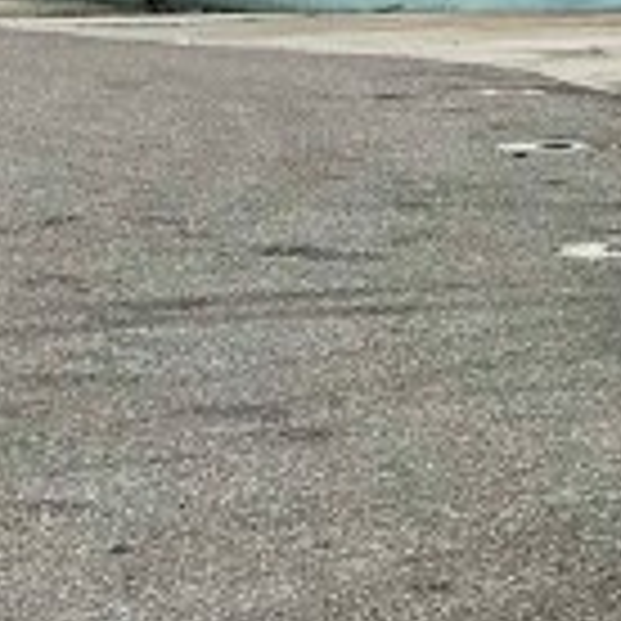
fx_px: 3187
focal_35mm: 157
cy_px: -374
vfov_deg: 10.6
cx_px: 1791
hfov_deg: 9.2
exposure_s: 1/8197
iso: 80
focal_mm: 6.86
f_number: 1.78
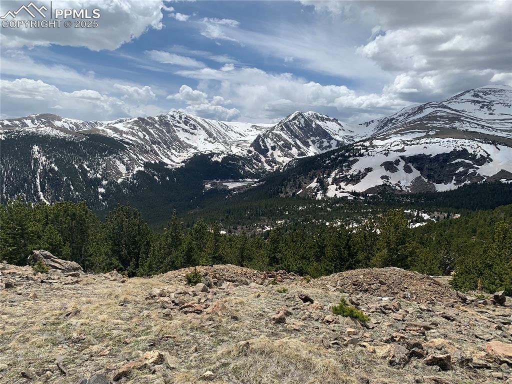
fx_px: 384
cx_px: 256
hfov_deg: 67.3
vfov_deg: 53.0
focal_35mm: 26
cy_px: 192
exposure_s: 1/4464
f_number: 1.8
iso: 25
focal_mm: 4.25
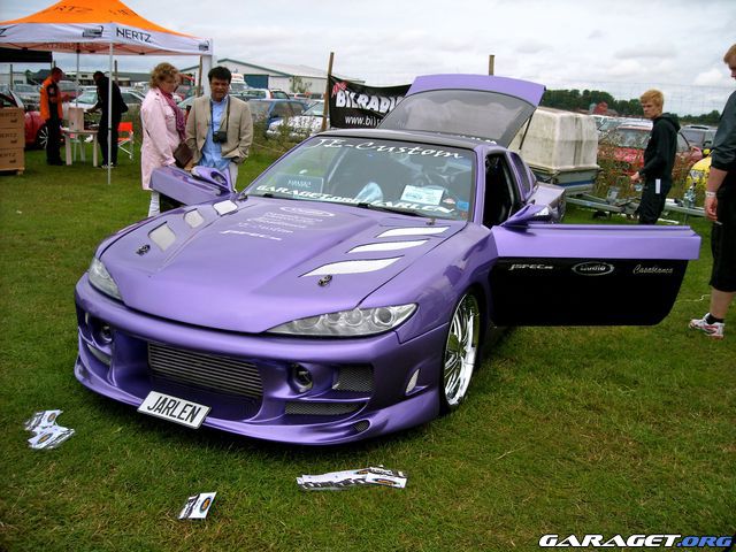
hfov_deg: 52.6
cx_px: 368
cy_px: 276
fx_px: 744
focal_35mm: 35
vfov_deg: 40.7
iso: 64
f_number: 5.6
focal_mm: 5.7
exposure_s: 1/201
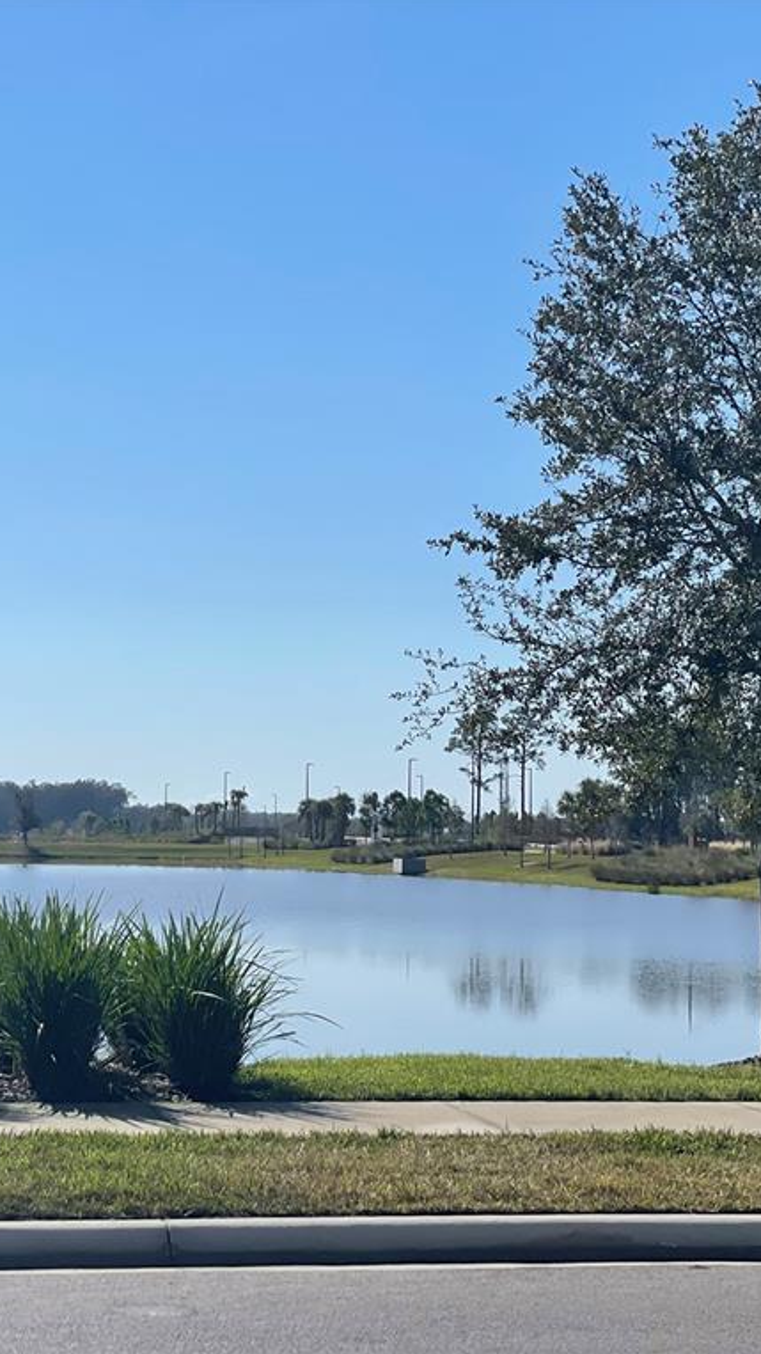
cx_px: 170
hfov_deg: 15.8
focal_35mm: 76
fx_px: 2727
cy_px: 674
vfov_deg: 27.9
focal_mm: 6
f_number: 2
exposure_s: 1/4785
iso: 25
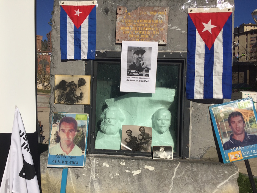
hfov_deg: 61.7
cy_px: 96
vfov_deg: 48.2
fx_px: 215
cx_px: 128
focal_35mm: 29
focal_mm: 4.15
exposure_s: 1/5650
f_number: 2.2
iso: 32
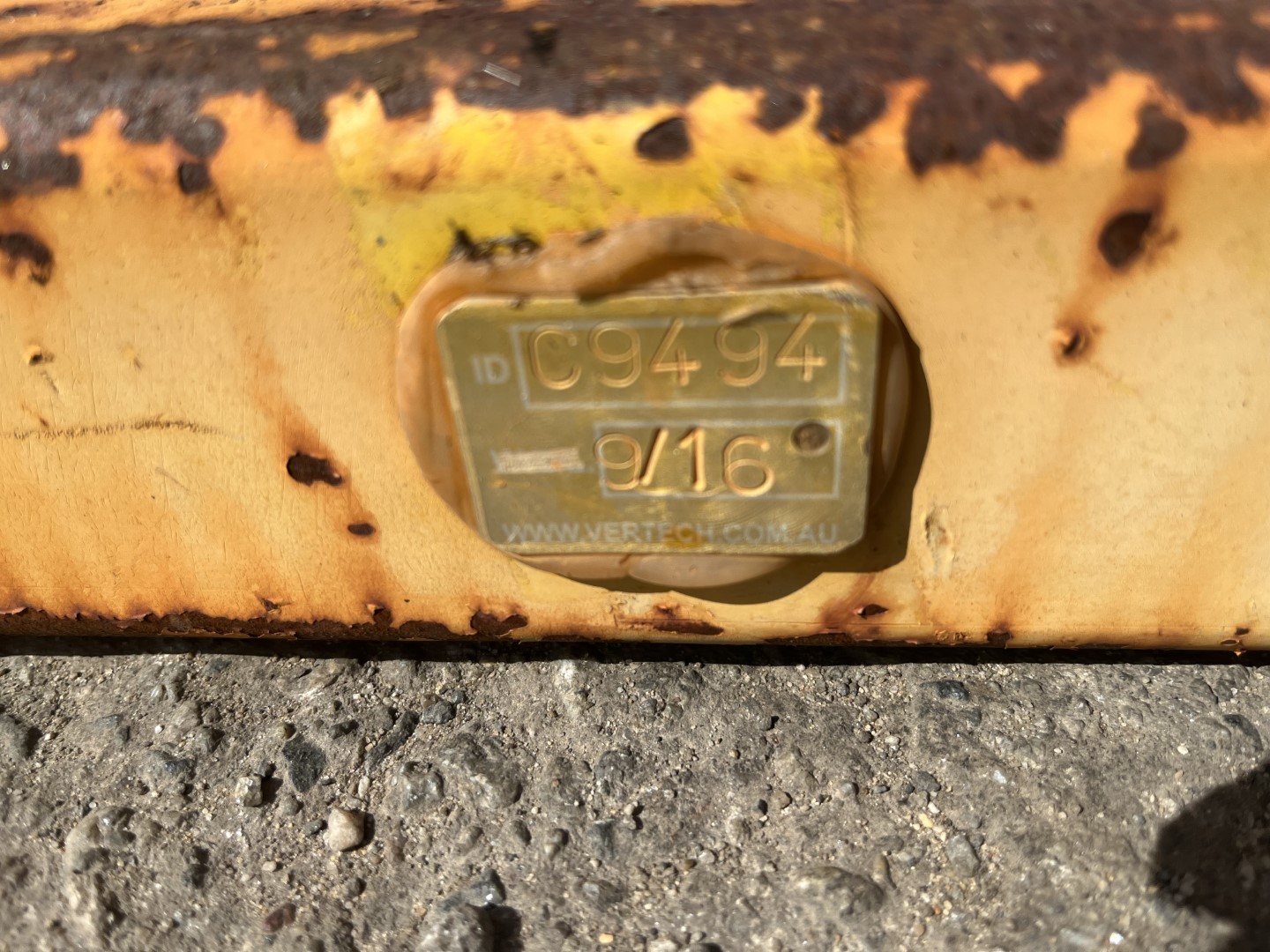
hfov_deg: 67.3
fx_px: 954
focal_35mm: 26
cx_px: 635
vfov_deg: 53.1
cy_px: 476
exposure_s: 1/3745
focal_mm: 5.1
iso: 50
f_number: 1.6
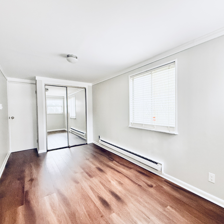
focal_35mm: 17
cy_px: 112
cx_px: 131
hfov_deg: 83.3
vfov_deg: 84.0
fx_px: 124
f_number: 2.2
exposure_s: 1/60
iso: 500
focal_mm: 2.22
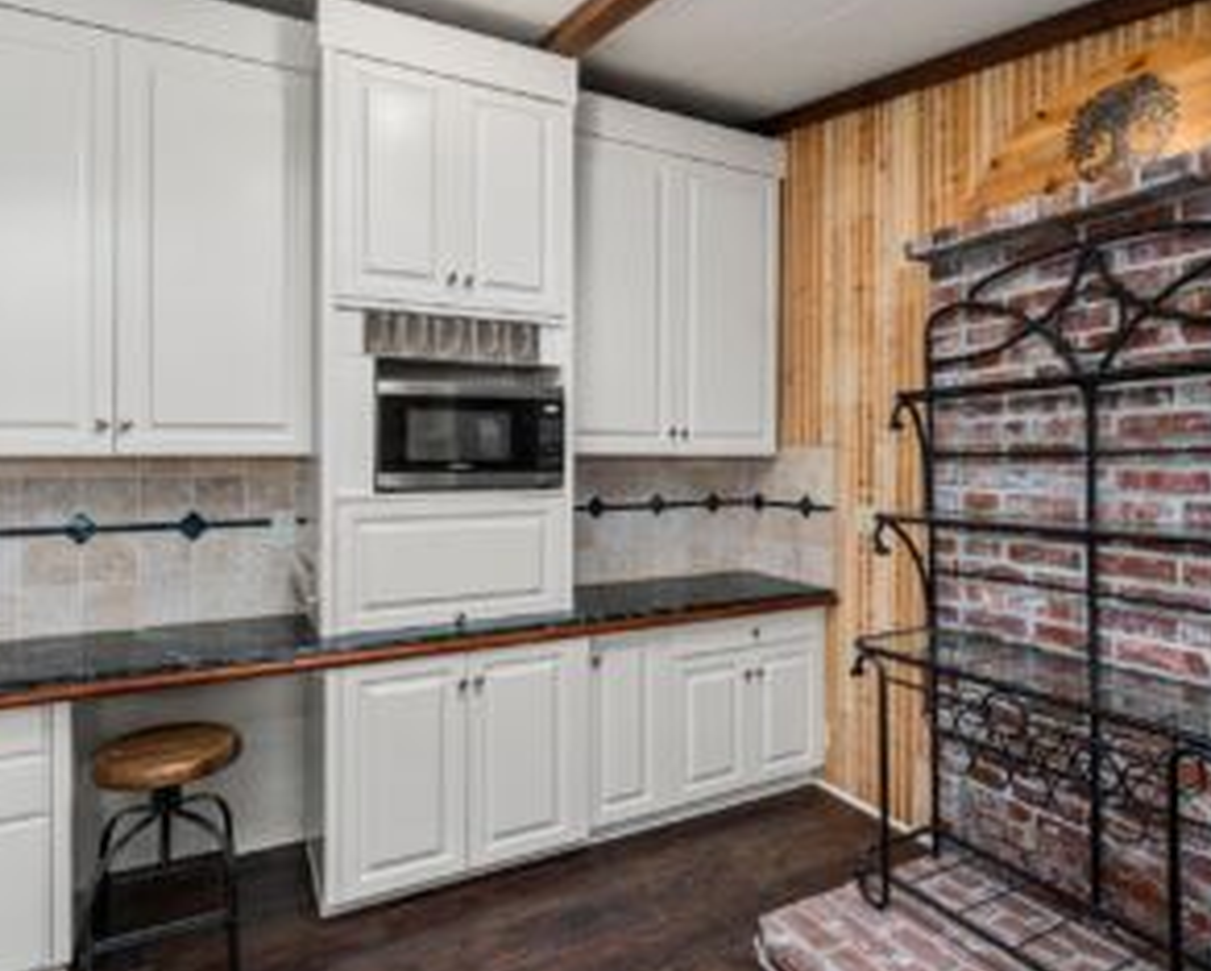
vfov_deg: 73.8
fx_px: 646
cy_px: 508
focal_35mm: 18
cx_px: 593
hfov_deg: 86.3
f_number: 7.1
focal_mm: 14
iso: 250
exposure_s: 1/60
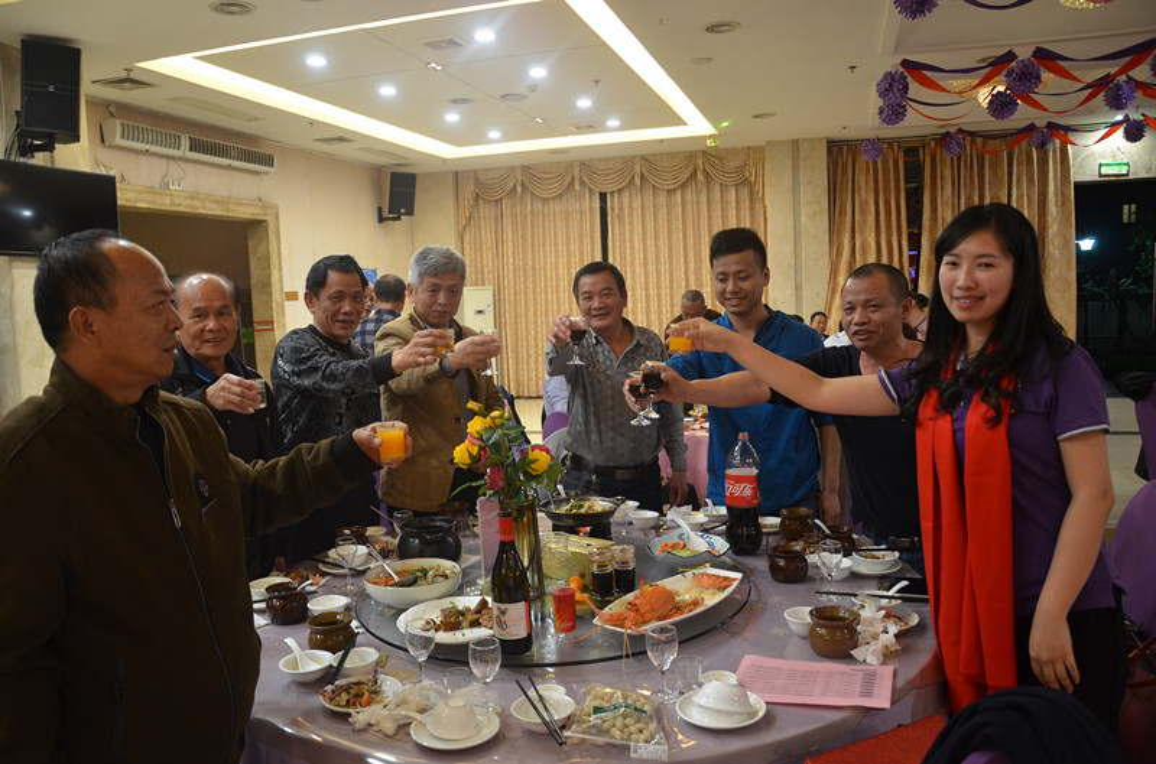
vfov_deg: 47.7
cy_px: 382
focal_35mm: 27
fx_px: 865
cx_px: 578
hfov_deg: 67.5
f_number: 3.5
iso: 800
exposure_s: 1/40
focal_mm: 18
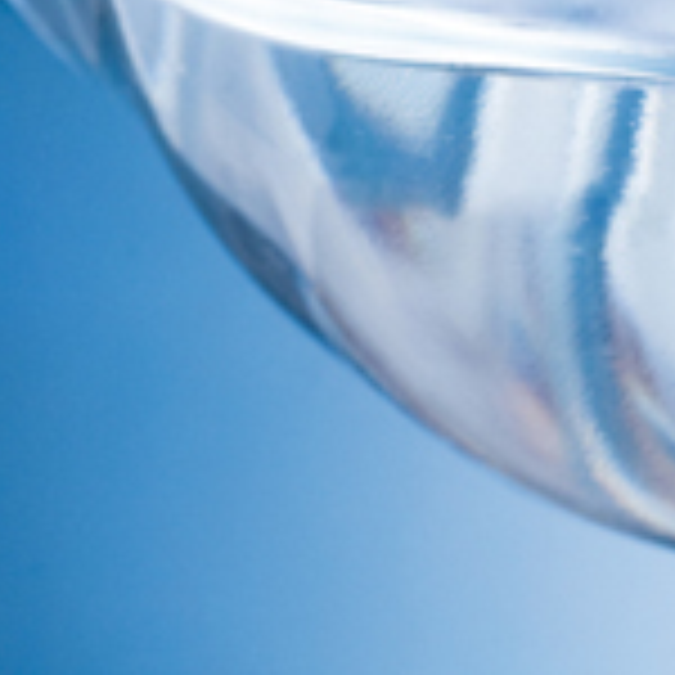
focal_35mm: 336
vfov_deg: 5.2
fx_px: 7413
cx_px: 1402
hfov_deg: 5.1
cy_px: 904
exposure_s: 1/400
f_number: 20
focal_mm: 60
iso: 200
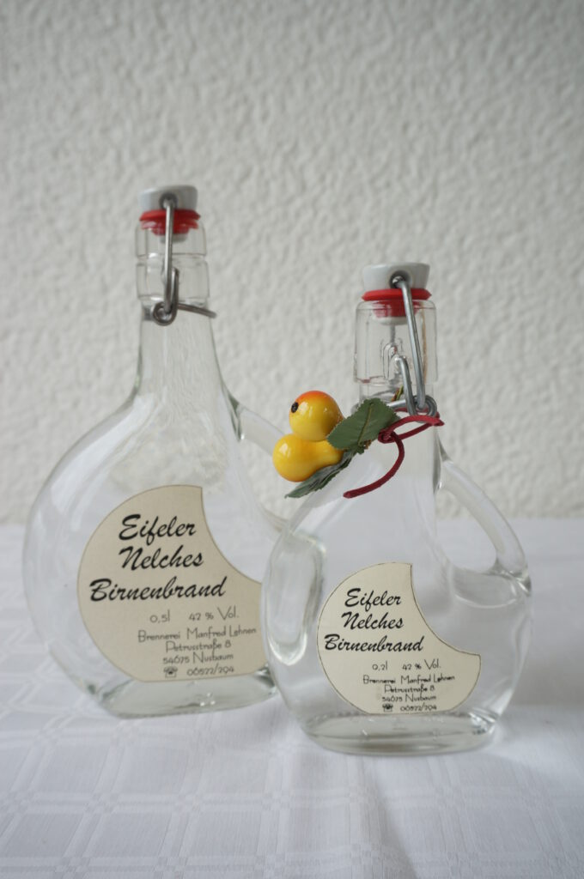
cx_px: 292
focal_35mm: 30
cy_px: 440
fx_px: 732
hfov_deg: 43.5
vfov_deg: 62.0
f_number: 5.6
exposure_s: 1/80
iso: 200
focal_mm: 20
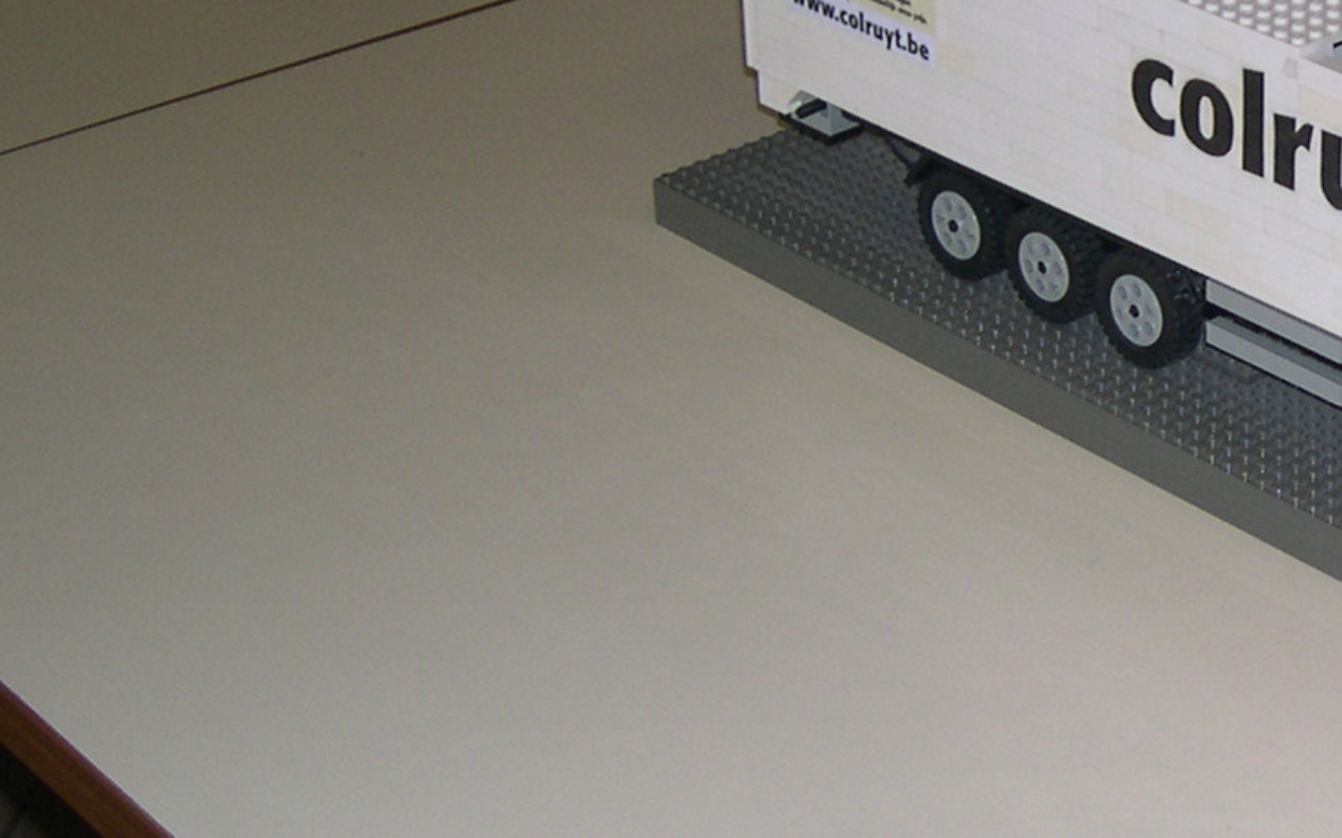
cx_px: 1506
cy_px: 249
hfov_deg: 19.6
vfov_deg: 12.9
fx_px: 3694
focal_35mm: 101
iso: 100
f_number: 2.8
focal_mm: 8
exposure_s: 1/60
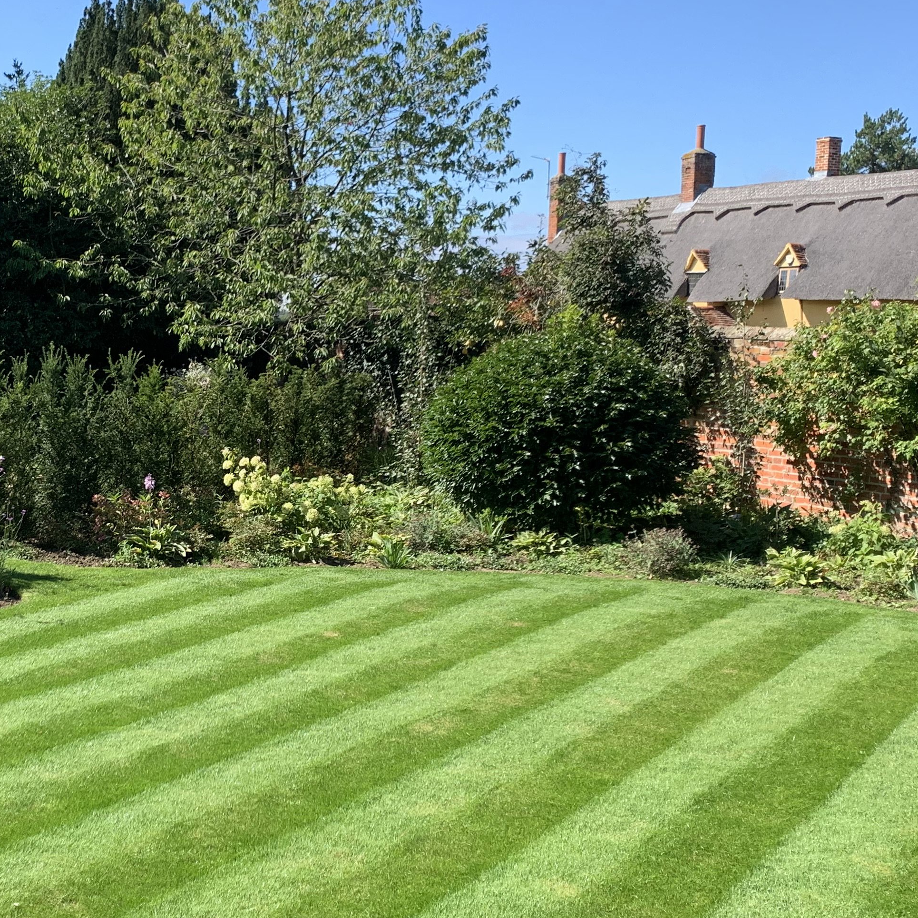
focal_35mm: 48
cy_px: 496
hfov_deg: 34.3
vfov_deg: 35.3
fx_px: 1440
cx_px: 179
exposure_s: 1/1065
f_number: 1.8
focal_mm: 4.25
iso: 25
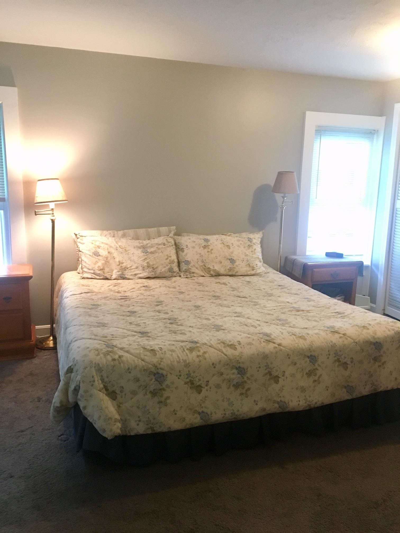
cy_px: 266
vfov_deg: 61.7
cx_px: 200
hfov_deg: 48.2
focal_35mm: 29
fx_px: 447
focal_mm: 4.15
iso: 200
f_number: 2.2
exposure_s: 1/20
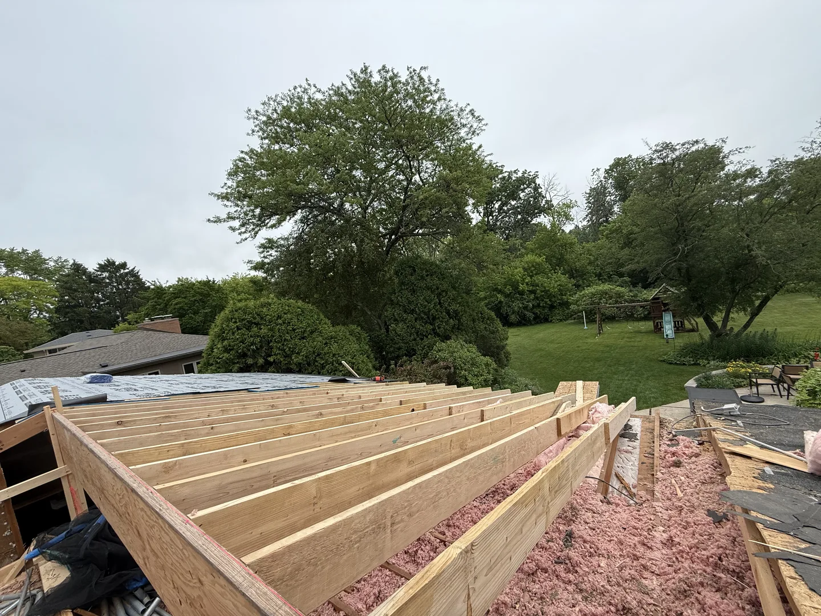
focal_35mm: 14
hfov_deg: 102.1
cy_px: 308
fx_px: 332
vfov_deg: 85.7
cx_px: 410
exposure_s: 1/1312
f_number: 2.2
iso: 64
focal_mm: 2.22
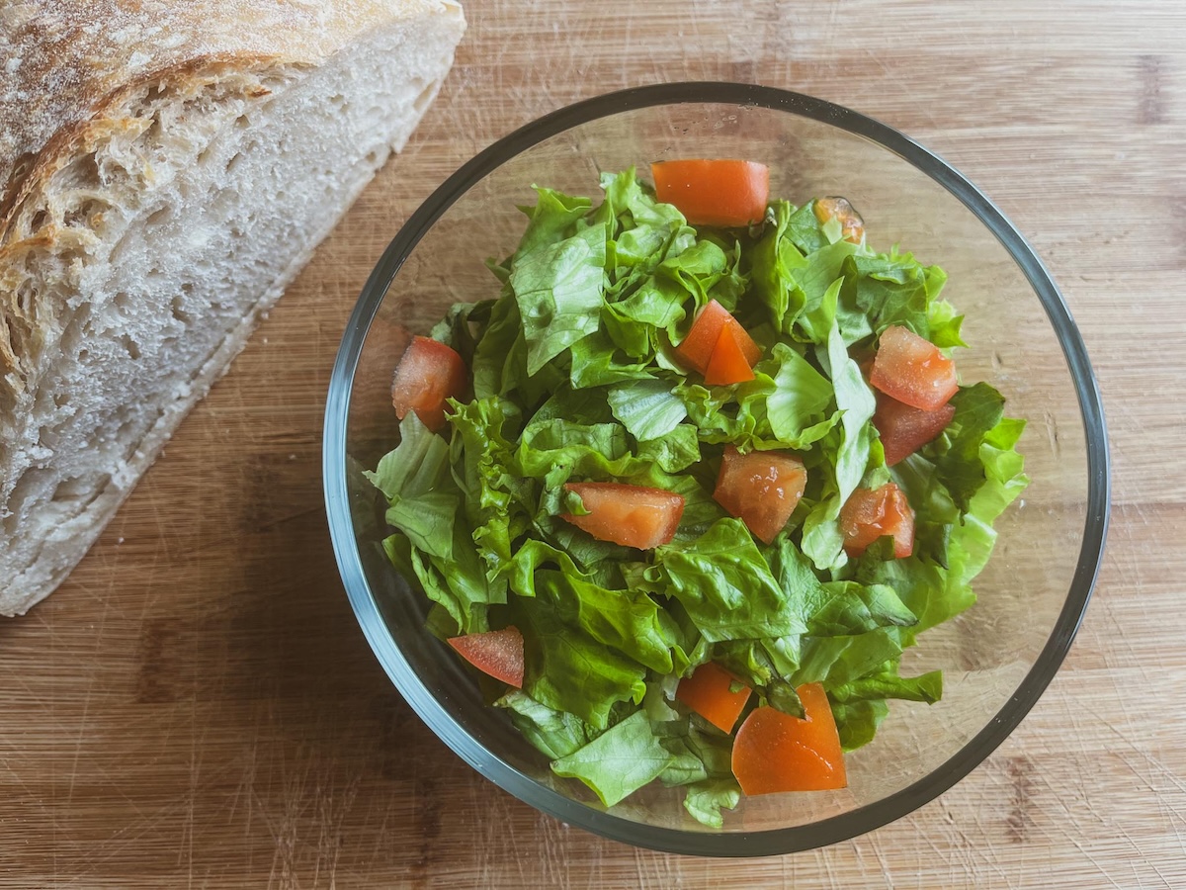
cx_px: 593
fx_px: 891
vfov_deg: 53.1
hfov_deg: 67.3
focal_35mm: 26
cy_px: 445
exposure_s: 1/120
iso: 80
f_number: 1.6
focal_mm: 5.1
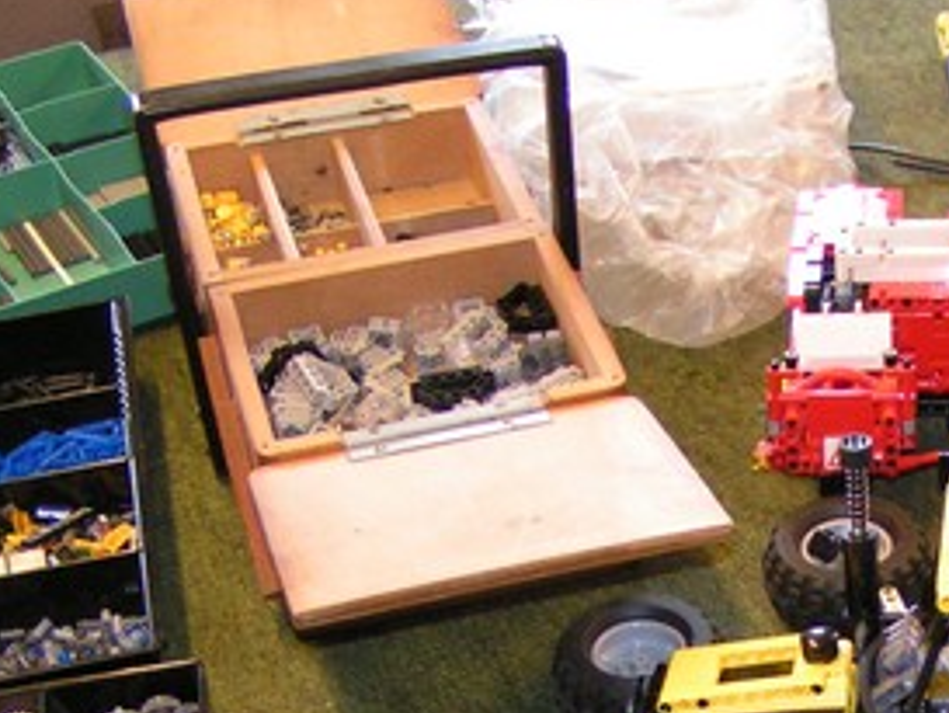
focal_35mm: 89
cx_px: 883
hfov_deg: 21.4
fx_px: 2441
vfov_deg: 16.1
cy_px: 810
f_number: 2.8
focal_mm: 5.8
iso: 200
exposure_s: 1/40
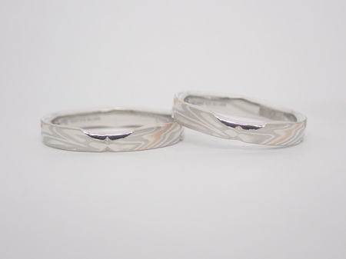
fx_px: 769
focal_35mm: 77
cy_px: 130
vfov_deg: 19.1
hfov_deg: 25.3
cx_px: 173
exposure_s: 1/125
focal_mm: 13.65
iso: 200
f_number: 4.1
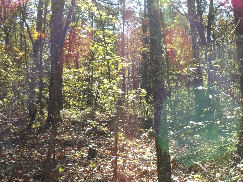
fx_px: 309
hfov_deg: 41.4
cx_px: 189
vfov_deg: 32.7
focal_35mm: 44
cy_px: 69
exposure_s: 1/60
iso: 112
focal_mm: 4.3
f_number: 7.4
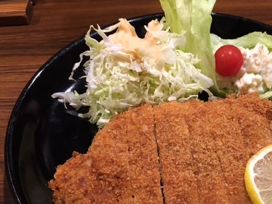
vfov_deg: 33.1
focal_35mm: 43
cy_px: 148
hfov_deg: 43.2
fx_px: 338
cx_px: 183
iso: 160
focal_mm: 4.15
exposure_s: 1/30
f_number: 2.2
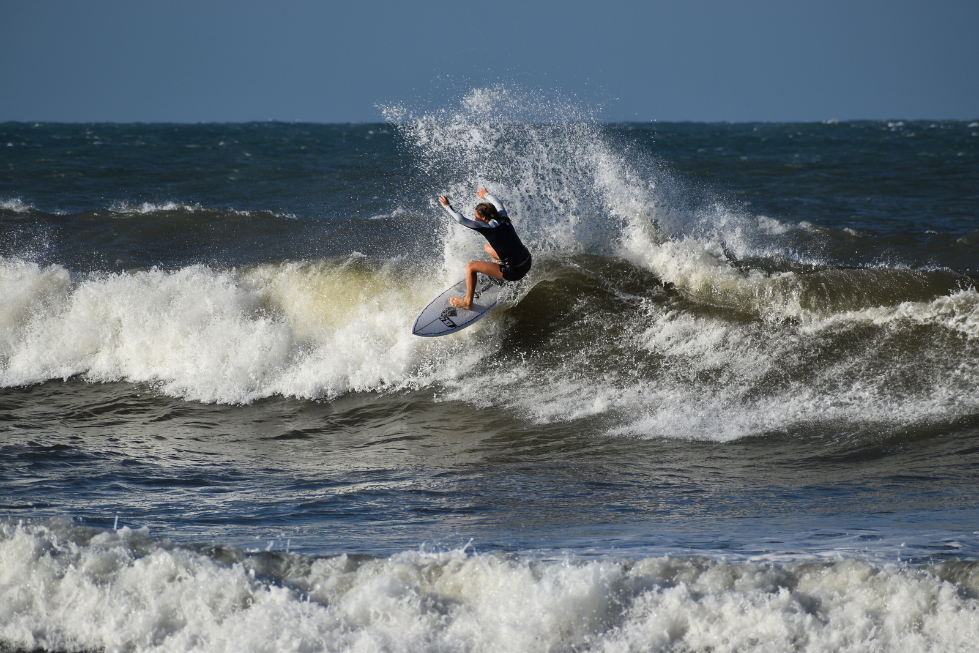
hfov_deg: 4.6
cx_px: 490
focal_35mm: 450
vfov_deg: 3.1
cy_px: 326
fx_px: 12238
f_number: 8
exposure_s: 1/500
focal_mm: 300
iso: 100
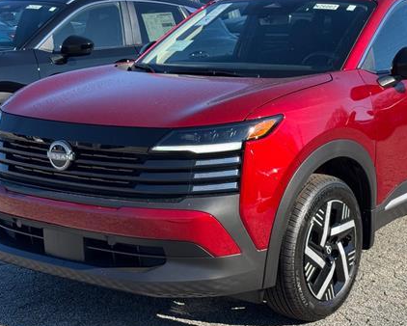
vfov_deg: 21.6
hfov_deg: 26.7
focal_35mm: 71
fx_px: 856
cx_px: 256
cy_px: 151
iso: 64
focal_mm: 6.76
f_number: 1.78
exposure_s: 1/1395
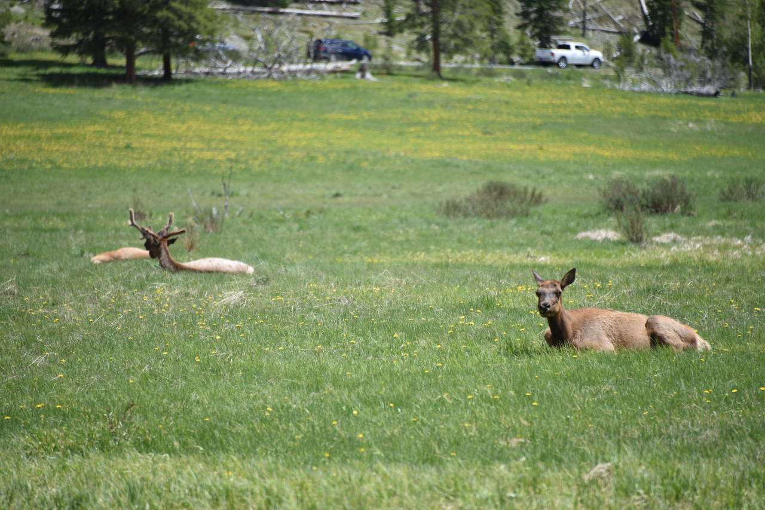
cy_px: 255
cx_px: 382
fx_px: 6376
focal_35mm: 300
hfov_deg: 6.9
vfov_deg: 4.6
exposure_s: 1/640
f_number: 5.6
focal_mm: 300
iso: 220
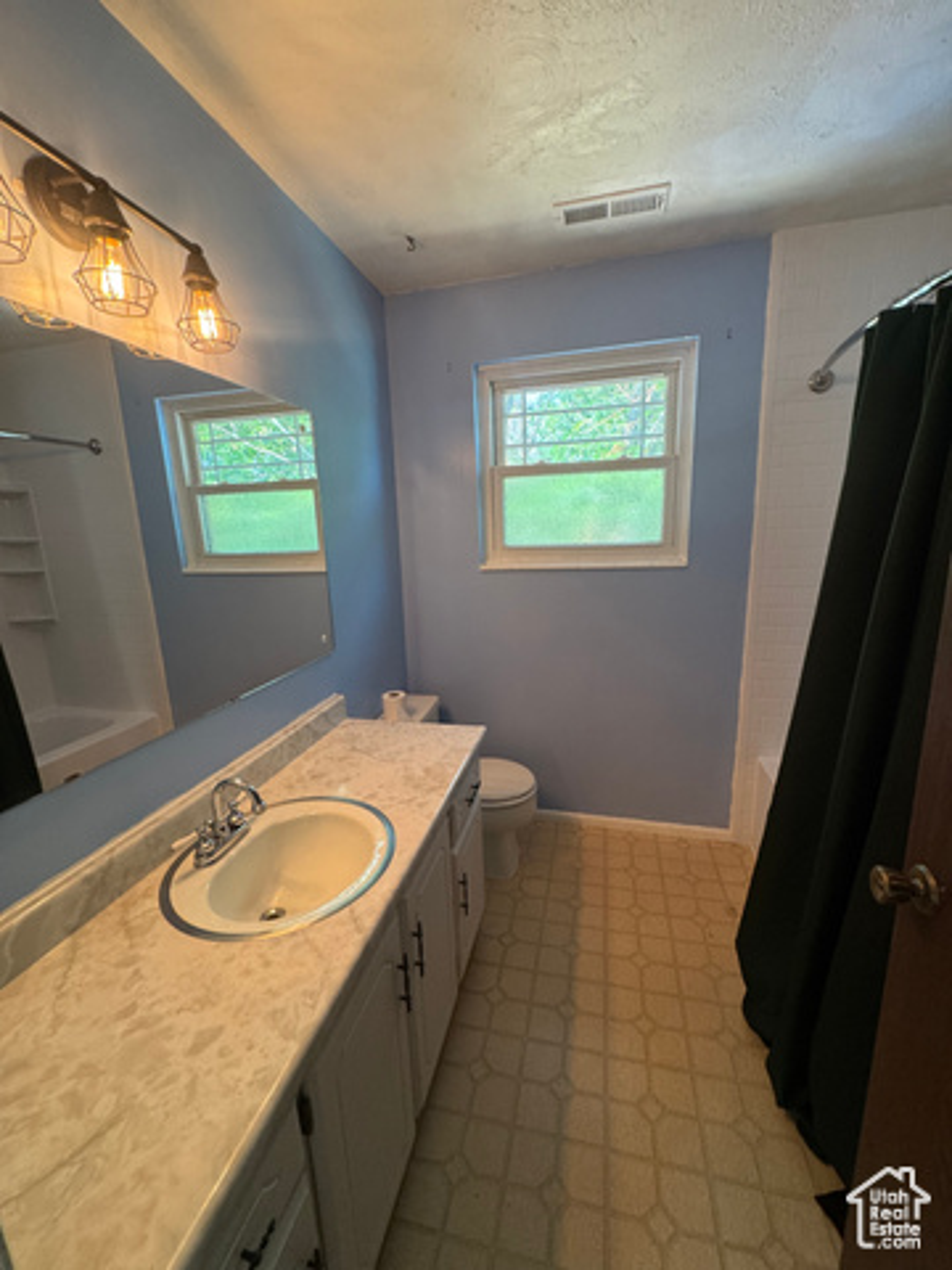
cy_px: 635
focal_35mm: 14
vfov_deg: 102.1
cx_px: 476
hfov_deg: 85.7
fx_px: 513
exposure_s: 1/60
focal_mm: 2.22
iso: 200
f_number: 2.2
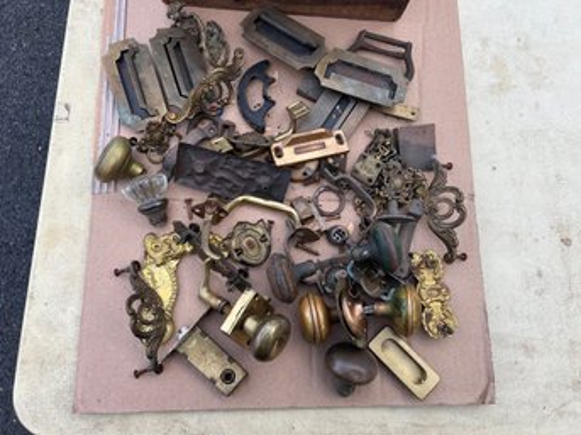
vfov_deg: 53.0
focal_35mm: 26
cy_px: 218
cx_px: 290
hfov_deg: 67.3
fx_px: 436
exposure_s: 1/687
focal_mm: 5.7
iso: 50
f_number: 1.5
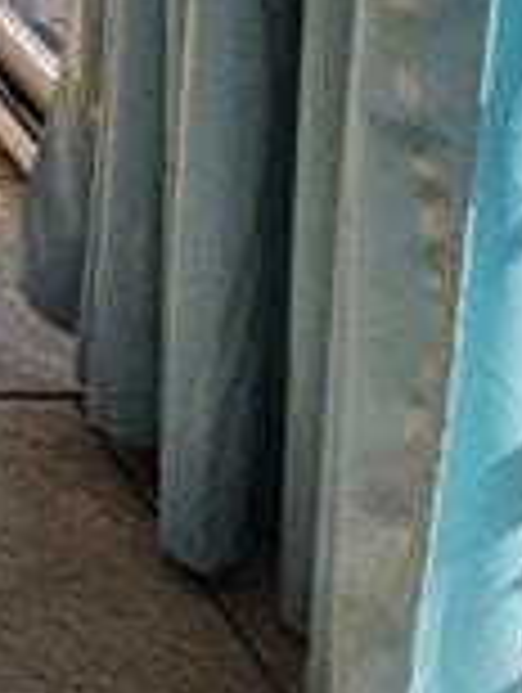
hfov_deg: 10.9
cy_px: -702
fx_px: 2025
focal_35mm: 101
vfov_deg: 15.4
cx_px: -954
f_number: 2.2
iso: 50
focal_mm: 2.2
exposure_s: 1/206
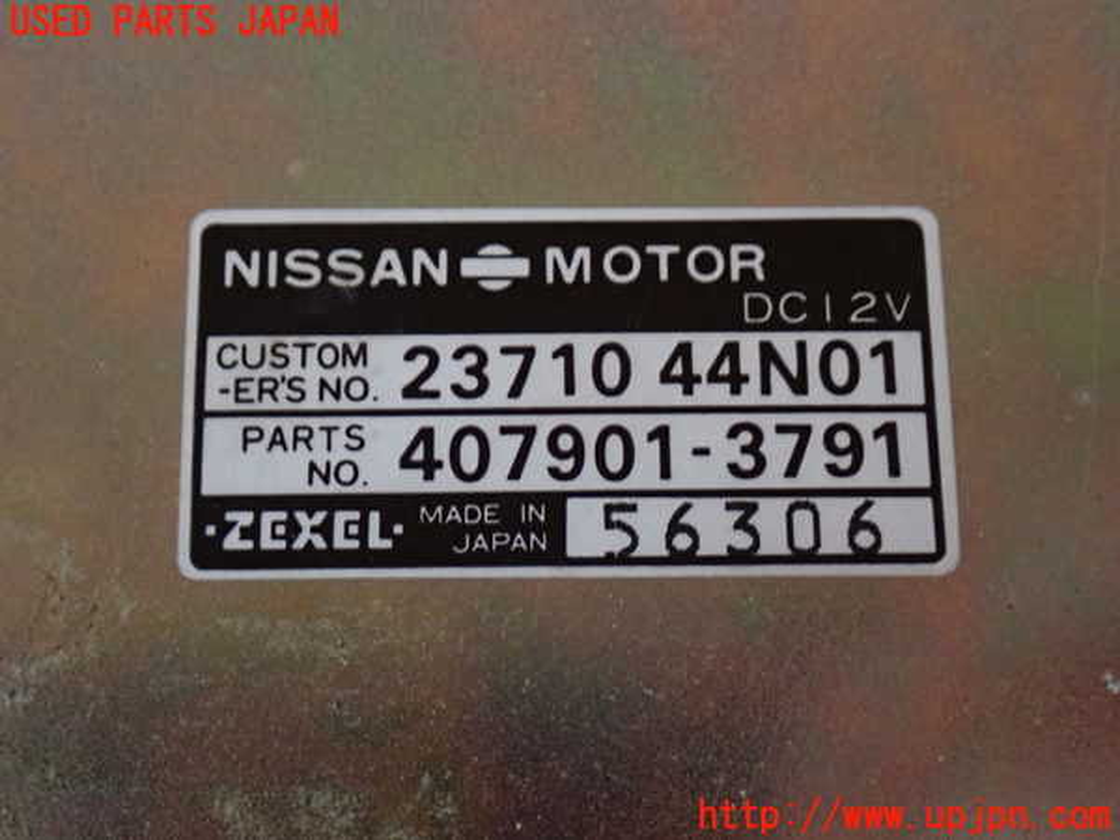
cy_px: 420
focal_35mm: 58
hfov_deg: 33.2
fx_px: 1877
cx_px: 560
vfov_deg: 25.2
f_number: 3.5
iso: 800
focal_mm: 10.35
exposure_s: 1/20
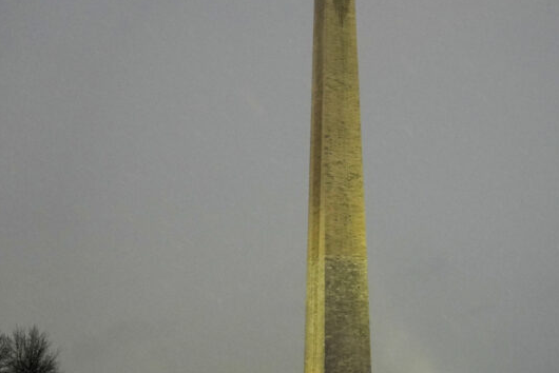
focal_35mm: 56
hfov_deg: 35.2
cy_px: 218
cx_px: 380
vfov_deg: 24.2
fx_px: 870
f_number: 2.8
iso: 2500
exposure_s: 1/60
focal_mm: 33
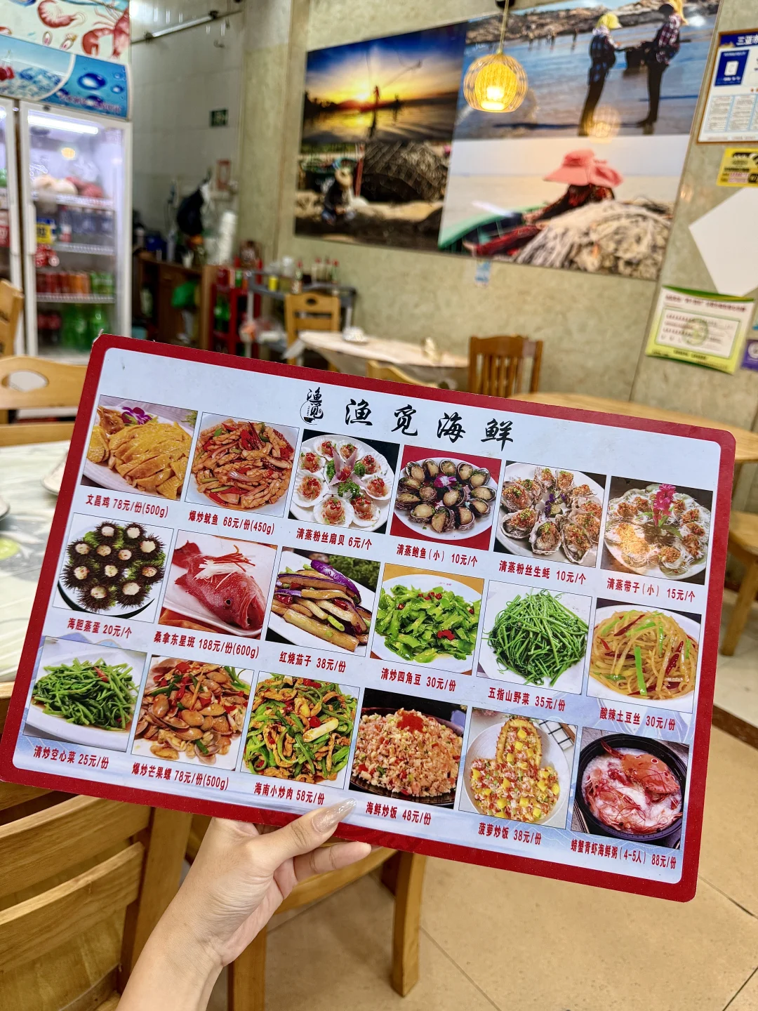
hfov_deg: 56.8
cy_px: 506
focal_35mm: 24
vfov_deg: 71.6
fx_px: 701
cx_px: 379
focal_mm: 6.76
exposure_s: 1/100
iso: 160
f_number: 1.78
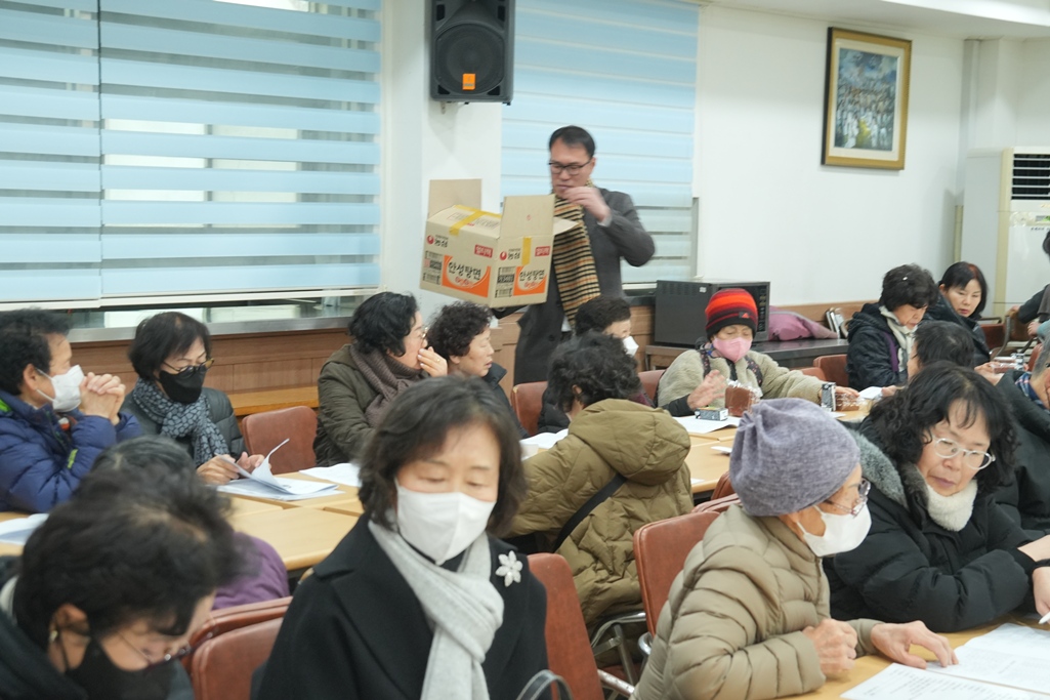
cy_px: 350
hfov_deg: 35.9
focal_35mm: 56
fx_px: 1618
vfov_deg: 24.4
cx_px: 525
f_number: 5.6
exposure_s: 1/50
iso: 1250
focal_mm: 37
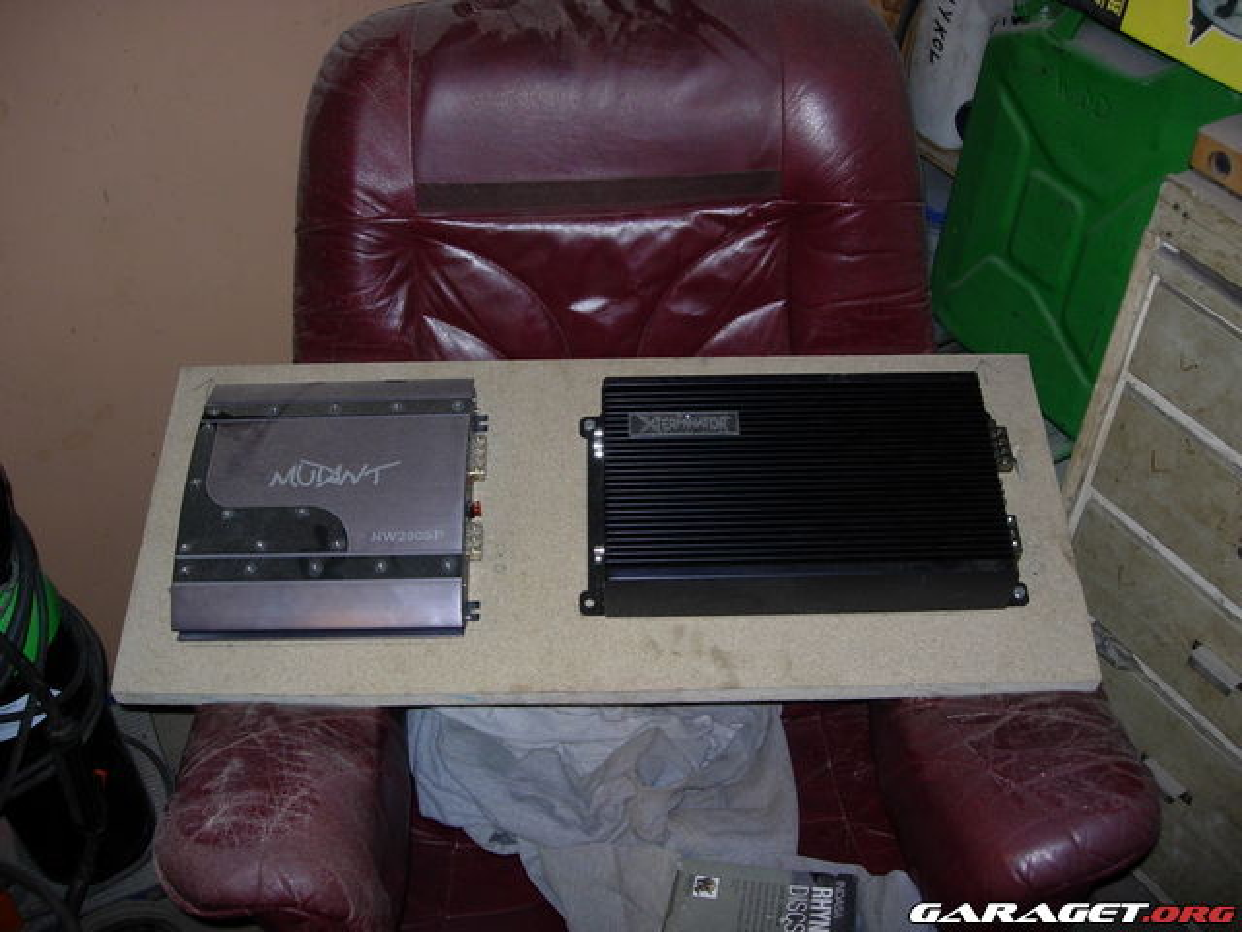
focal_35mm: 38
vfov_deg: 37.7
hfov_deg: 49.0
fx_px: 1363
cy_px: 466
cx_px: 621
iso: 79
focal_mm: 7.8
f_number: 2.8
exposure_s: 1/64
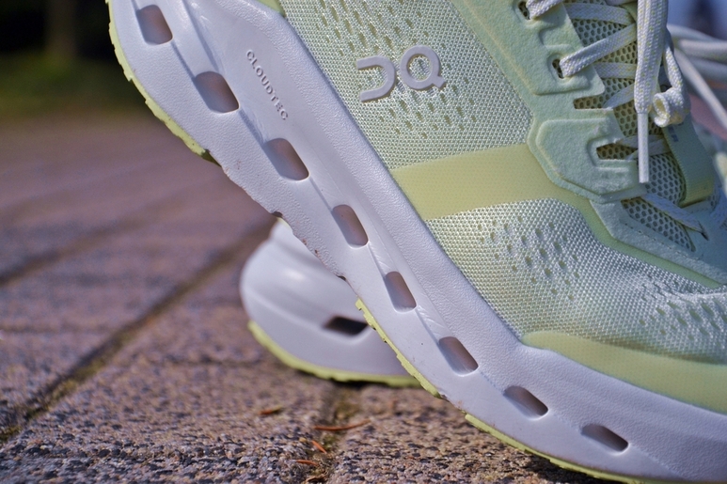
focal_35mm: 120
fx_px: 2423
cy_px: 242
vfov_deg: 11.4
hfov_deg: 17.1
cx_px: 364
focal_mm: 80
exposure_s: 1/2000
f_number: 7.1
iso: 280
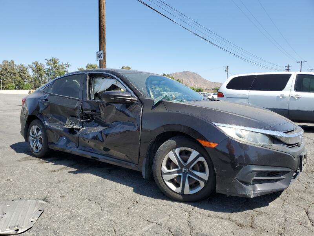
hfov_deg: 67.3
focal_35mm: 26
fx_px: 236
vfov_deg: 53.1
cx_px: 157
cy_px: 118
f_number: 1.5
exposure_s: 1/2000
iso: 50
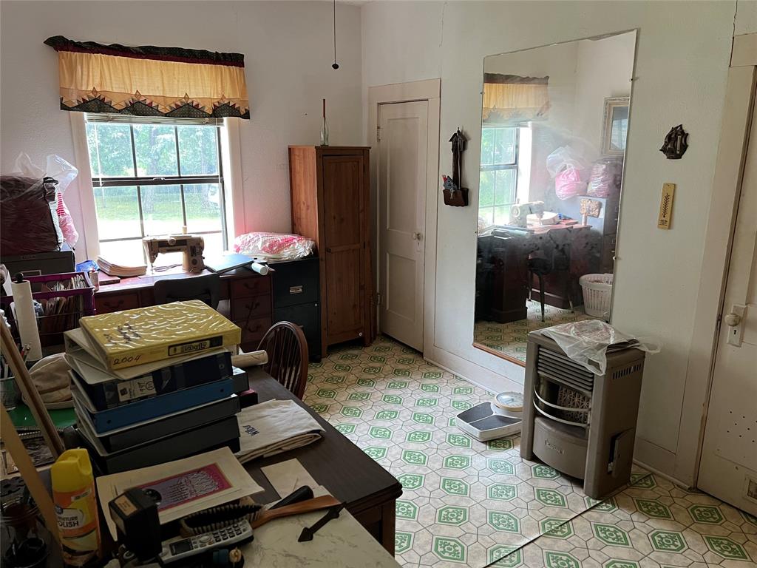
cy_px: 284
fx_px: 569
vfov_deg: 53.1
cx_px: 378
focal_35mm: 26
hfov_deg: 67.3
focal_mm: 5.7
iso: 250
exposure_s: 1/60
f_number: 1.5
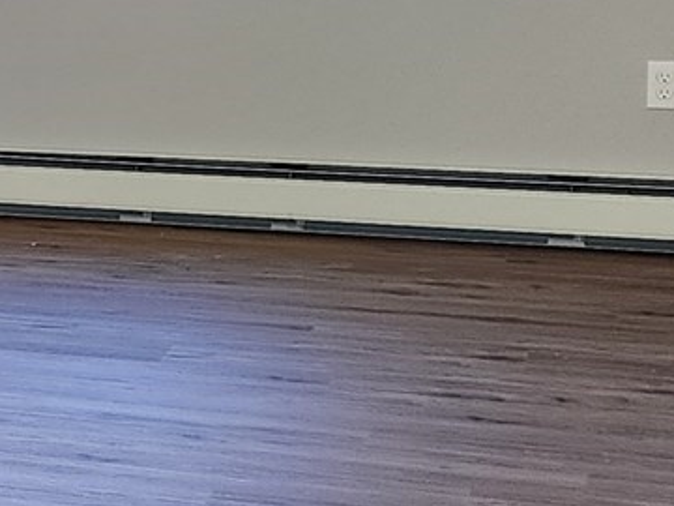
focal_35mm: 131
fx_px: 2551
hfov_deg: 12.2
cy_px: 62
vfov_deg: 11.3
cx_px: -917
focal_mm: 6.4
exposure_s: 1/120
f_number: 1.8
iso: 125
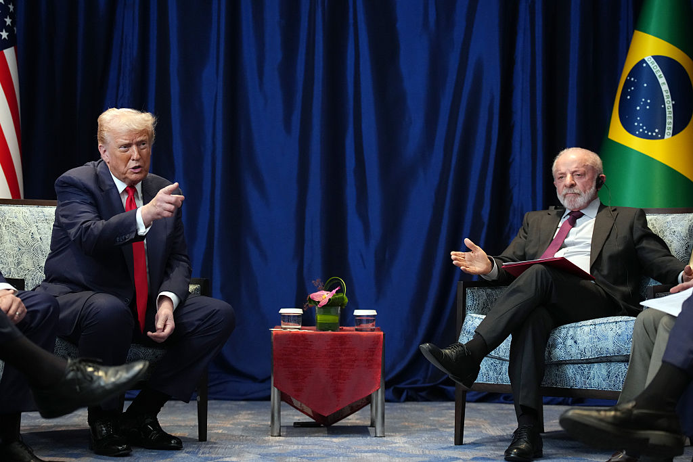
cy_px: 231
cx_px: 346
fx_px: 1752
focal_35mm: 91
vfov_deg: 15.0
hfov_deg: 22.4
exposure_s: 1/640
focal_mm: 91
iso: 4000
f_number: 2.8
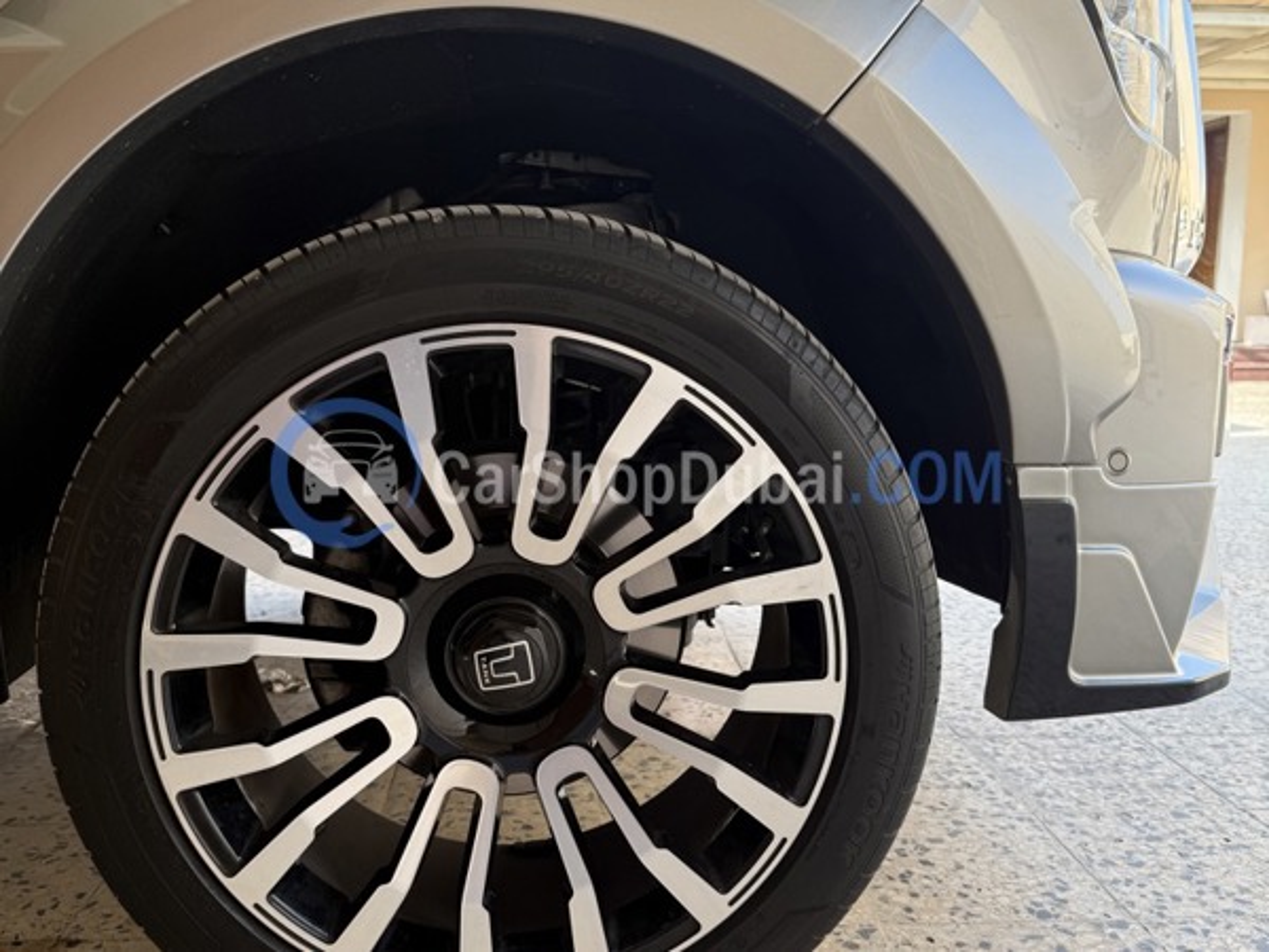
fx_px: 880
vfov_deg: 56.8
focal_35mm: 24
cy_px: 476
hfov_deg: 71.6
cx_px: 634
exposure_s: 1/287
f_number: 1.78
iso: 80
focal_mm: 6.76
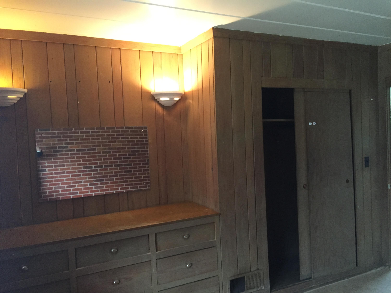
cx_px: 196
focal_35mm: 29
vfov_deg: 48.2
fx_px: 328
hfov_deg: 61.7
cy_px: 146
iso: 250
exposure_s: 1/30
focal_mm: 4.15
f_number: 2.2
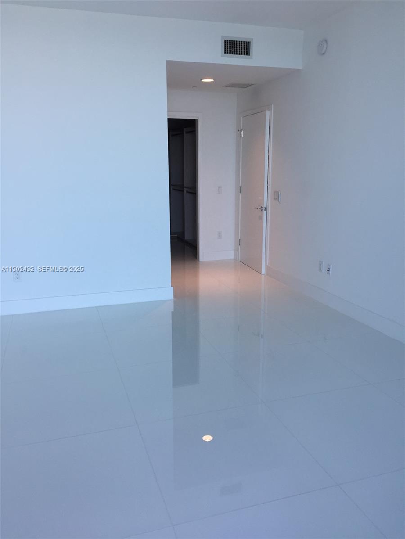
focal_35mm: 29
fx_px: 452
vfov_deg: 61.7
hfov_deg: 48.2
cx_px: 202
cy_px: 270
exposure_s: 1/120
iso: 32
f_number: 2.2
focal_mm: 4.15
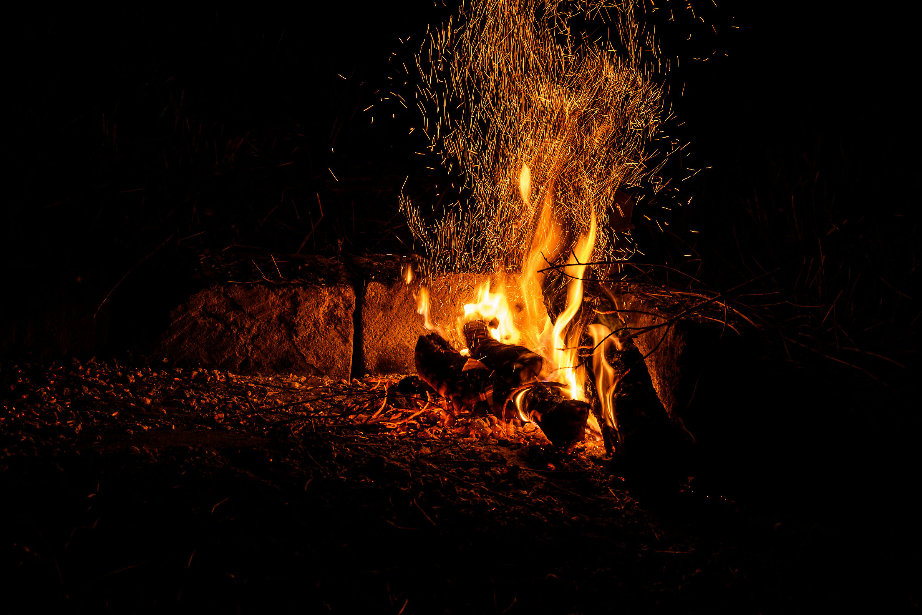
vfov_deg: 26.5
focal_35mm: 51
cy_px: 308
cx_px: 461
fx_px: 1306
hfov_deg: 38.9
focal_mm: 34
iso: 500
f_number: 5
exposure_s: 1/50
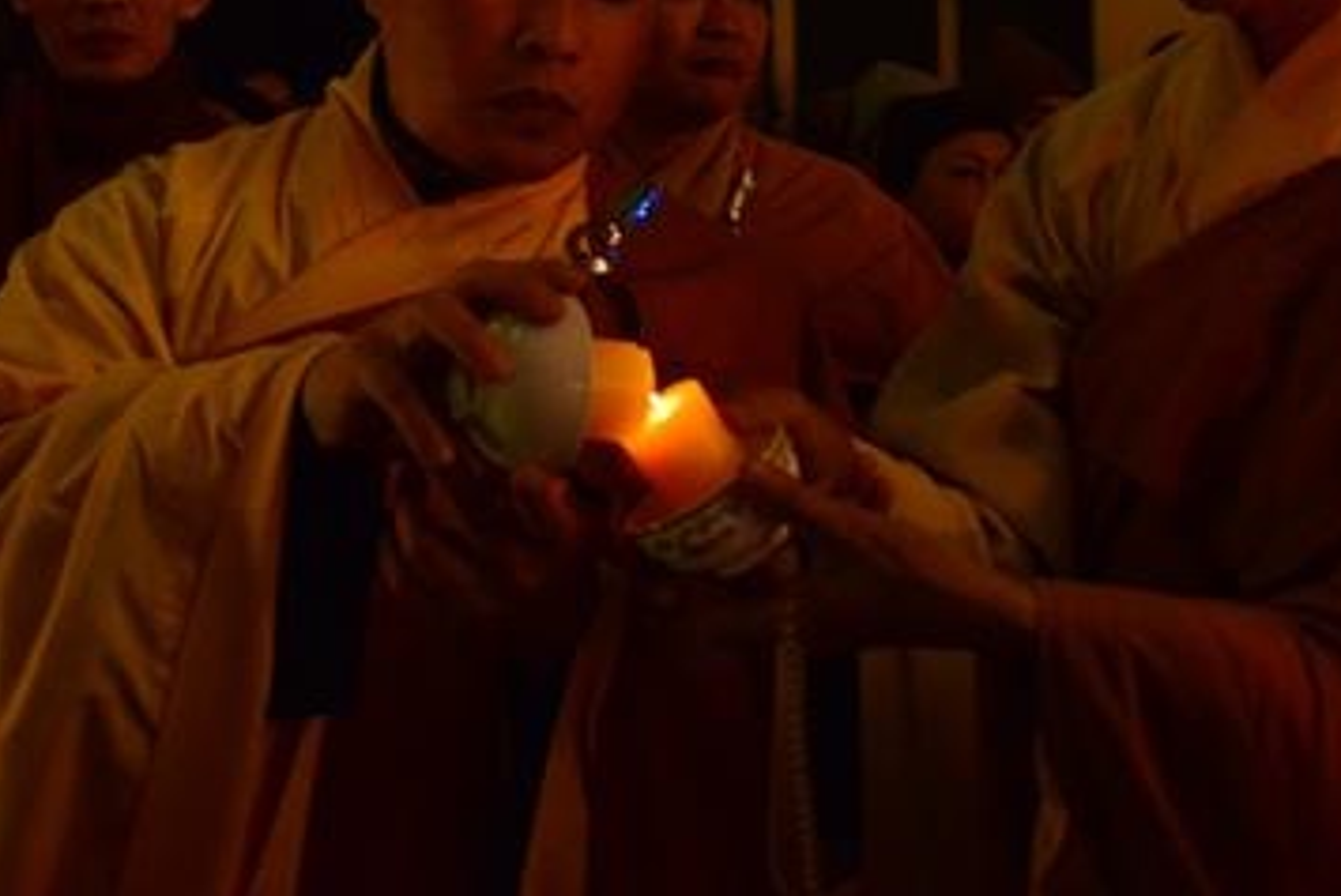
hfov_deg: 32.3
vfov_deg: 21.5
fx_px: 2311
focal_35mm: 62
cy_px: 90
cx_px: 595
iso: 5000
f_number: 4
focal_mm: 34
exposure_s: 1/40
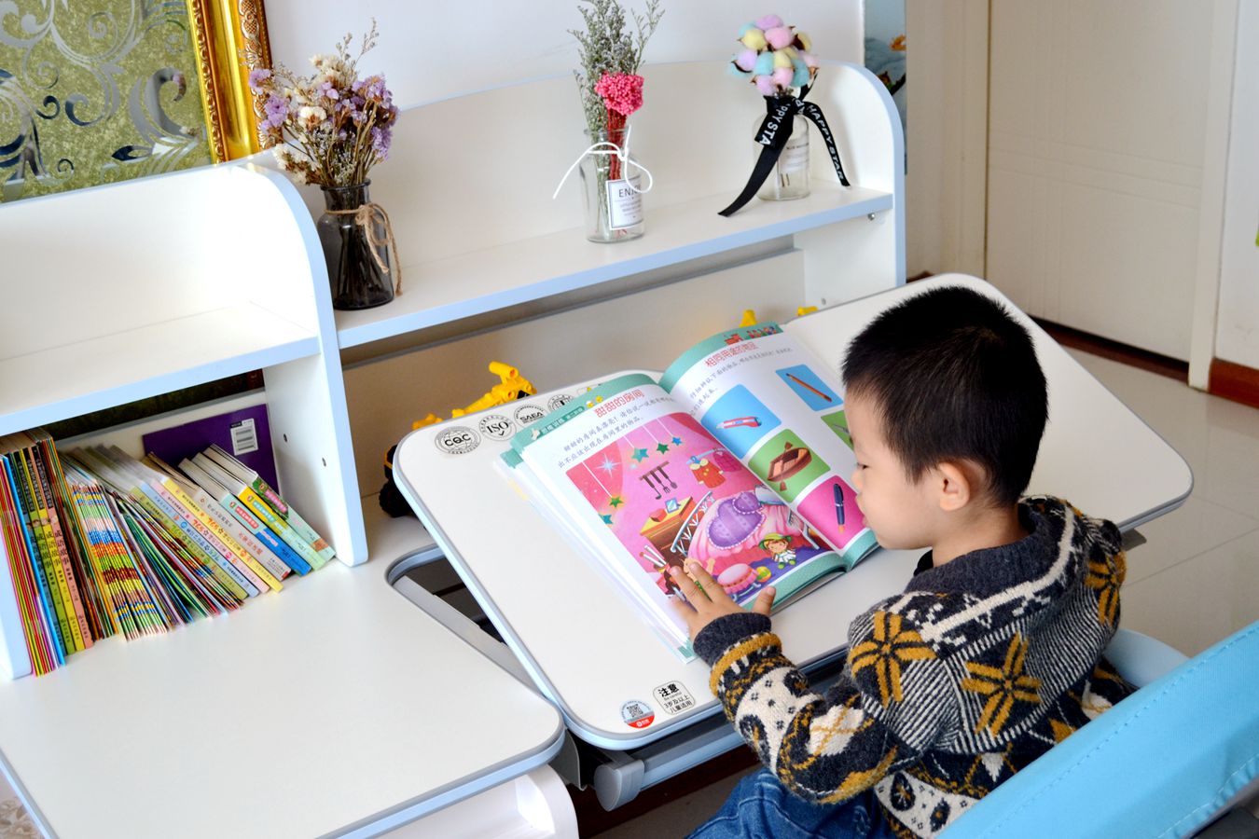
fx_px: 1574
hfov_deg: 43.6
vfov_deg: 29.9
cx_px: 630
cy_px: 420
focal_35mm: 45
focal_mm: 30
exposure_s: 1/80
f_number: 4.5
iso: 400
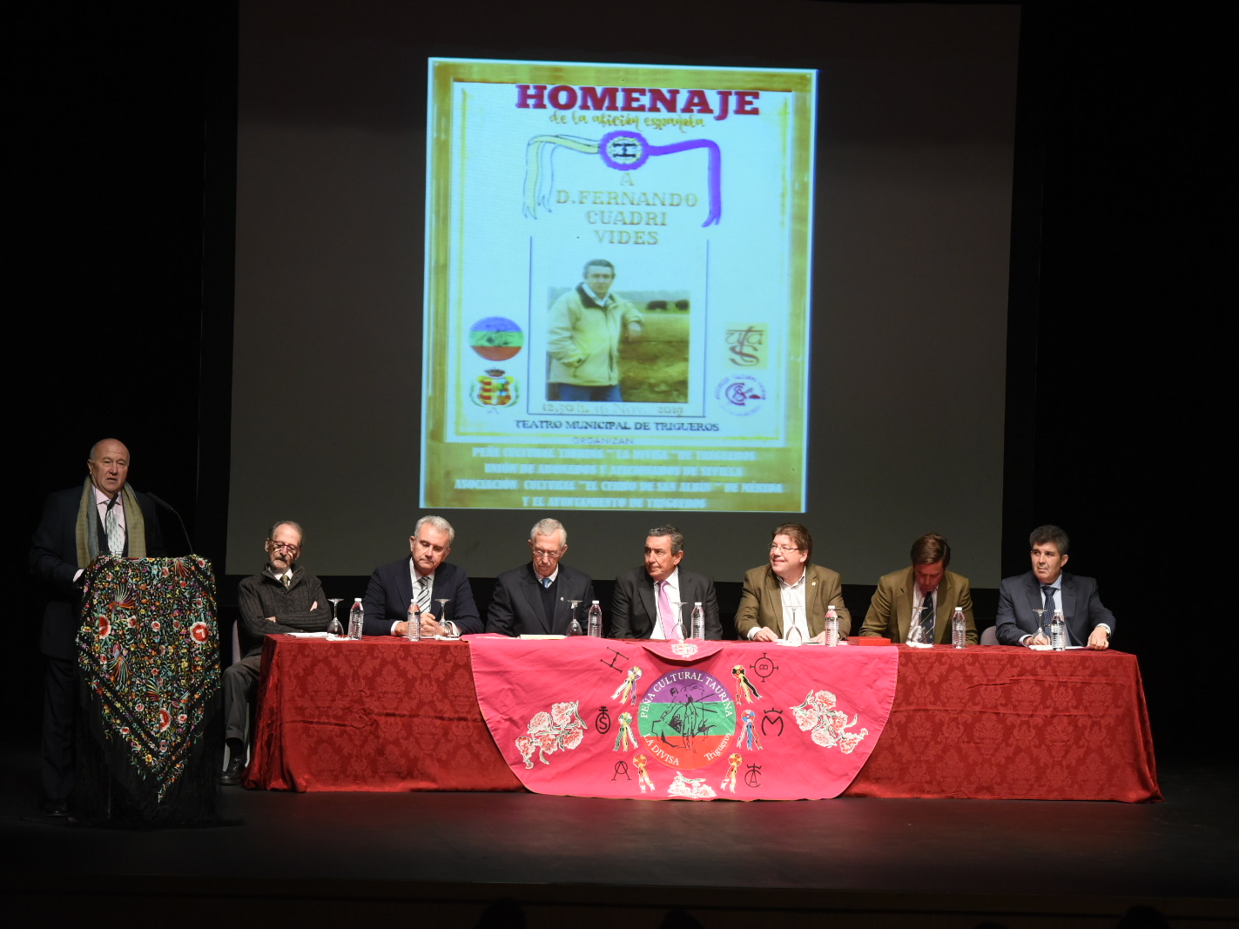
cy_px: 469
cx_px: 582
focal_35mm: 127
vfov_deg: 11.7
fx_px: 4545
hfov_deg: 15.5
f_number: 5
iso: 2500
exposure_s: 1/125
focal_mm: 116
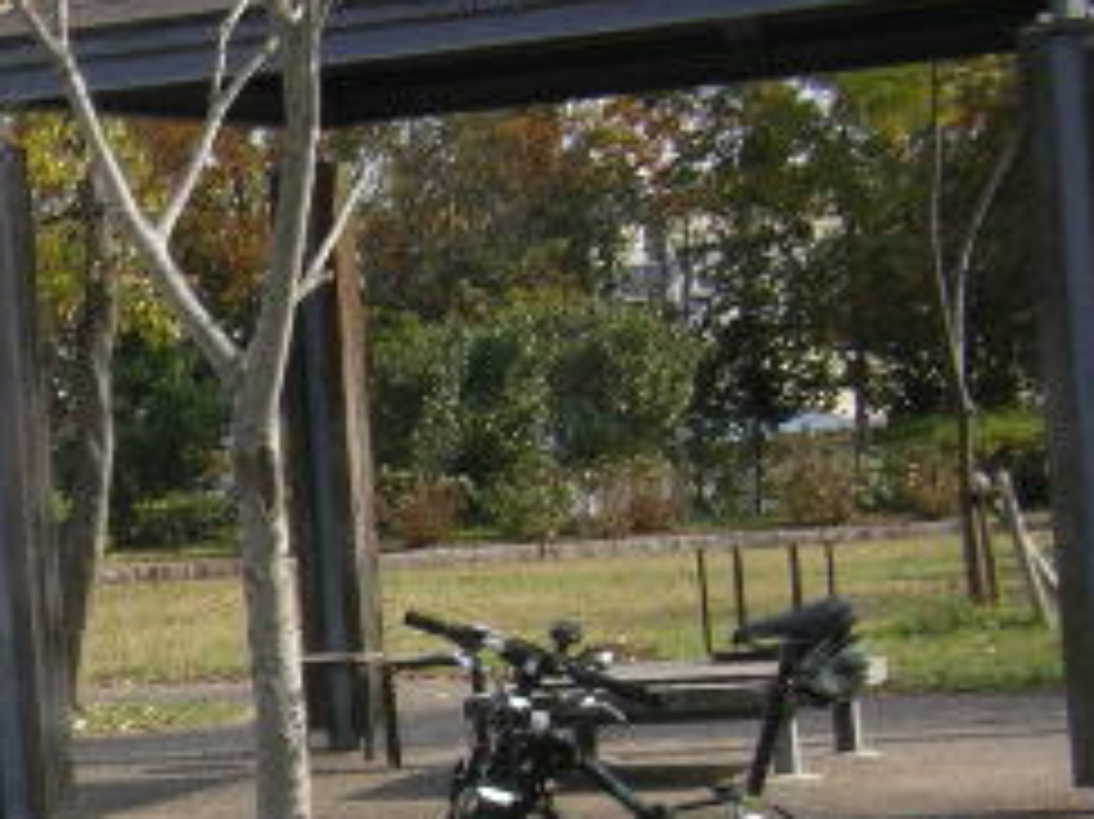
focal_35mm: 150
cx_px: -302
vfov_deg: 9.9
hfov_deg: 12.8
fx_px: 4738
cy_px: 522
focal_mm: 8.9
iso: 64
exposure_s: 1/200
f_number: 3.3
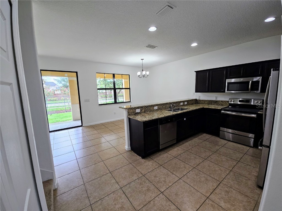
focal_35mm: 13
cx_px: 141
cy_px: 106
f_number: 2.2
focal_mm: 2.2
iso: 100
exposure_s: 1/60
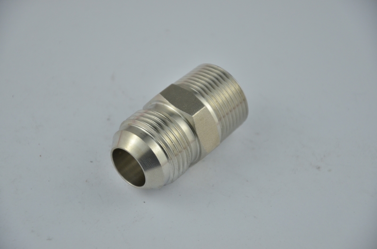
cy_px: 124
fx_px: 1645
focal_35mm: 158
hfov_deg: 13.1
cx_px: 188
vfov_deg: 8.7
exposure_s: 1/640
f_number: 5.6
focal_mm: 105
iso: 800
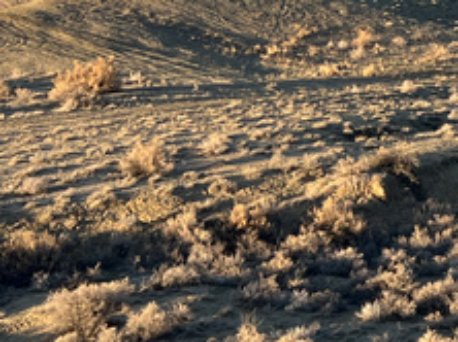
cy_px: 6
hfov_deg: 15.3
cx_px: 670
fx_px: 1586
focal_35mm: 120
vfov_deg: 12.2
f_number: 1.5
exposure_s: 1/1808
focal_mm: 5.7
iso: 50
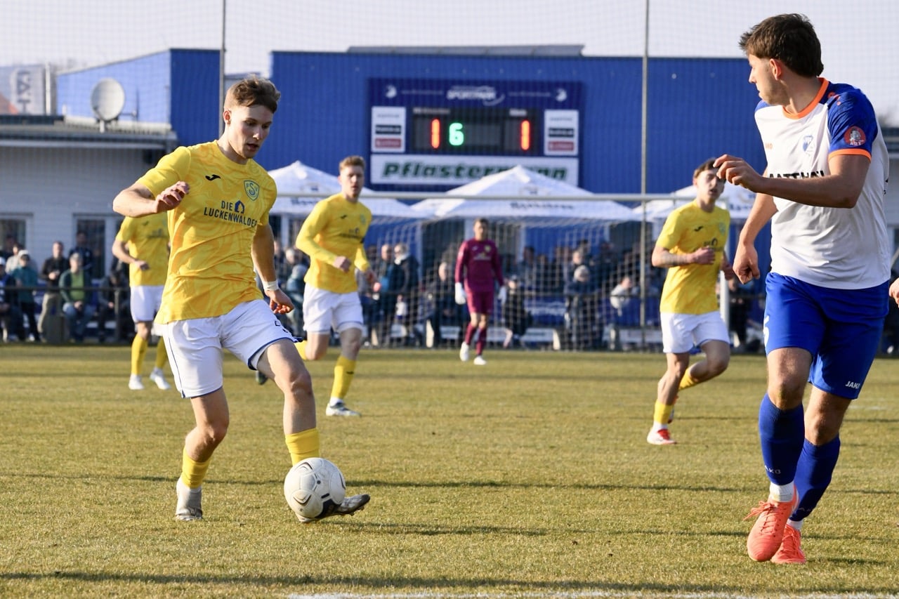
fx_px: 5493
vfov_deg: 6.2
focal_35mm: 220
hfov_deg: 9.4
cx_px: 450
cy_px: 300
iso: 2500
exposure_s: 1/1600
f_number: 11
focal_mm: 220
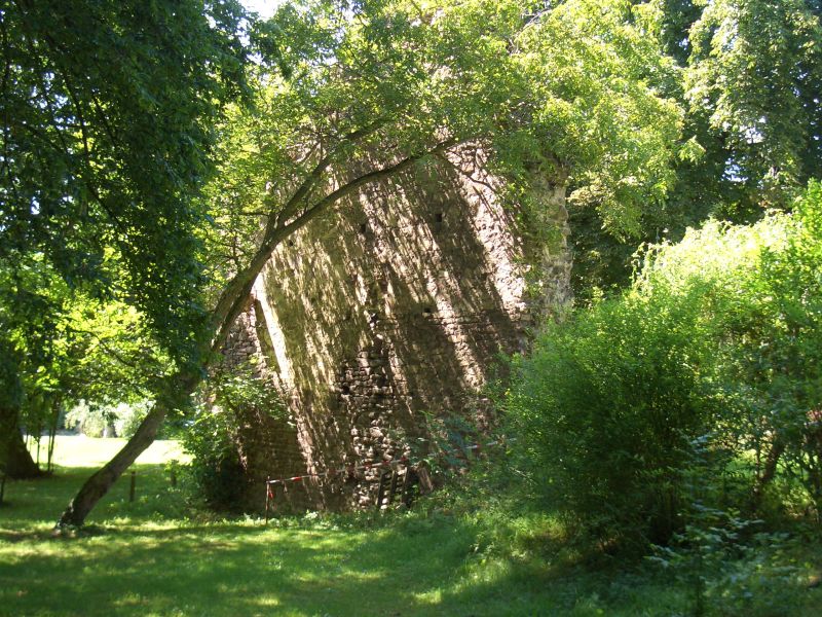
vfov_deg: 29.7
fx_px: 1164
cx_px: 411
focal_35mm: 49
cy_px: 308
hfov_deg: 38.9
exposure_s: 1/100
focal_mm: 8.2
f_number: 3.1
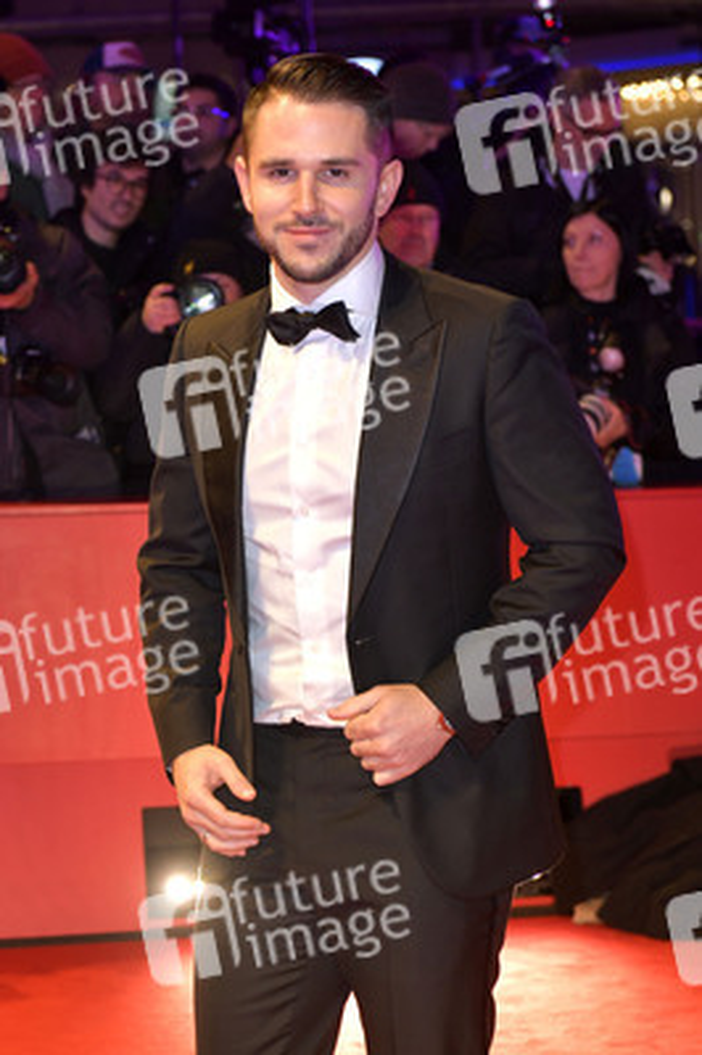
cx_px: 351
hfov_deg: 19.4
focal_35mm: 70
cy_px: 528
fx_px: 2051
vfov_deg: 28.9
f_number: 5.6
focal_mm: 70
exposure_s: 1/250
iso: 1600
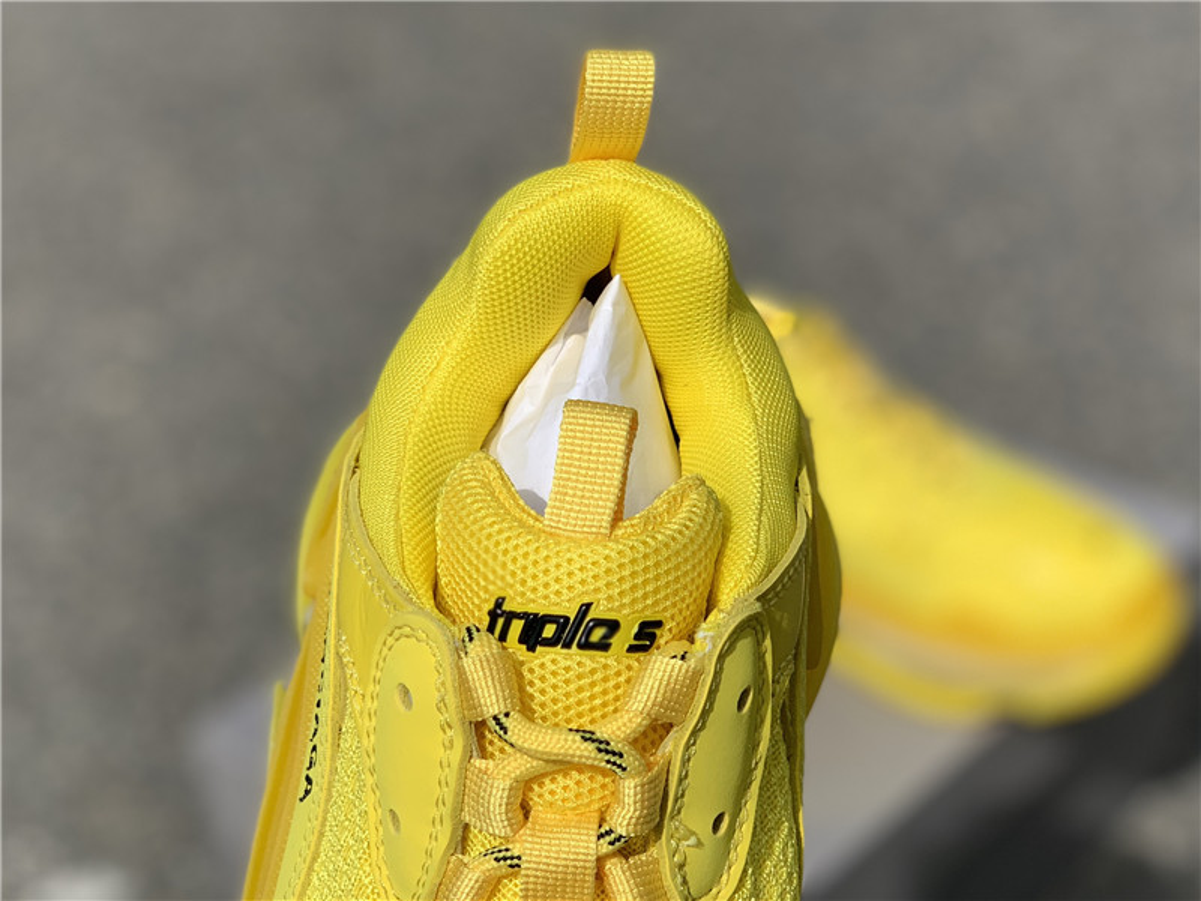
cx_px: 600
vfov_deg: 28.0
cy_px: 450
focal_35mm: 52
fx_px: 1804
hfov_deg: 36.8
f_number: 2.4
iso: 16
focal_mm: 6
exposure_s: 1/3195
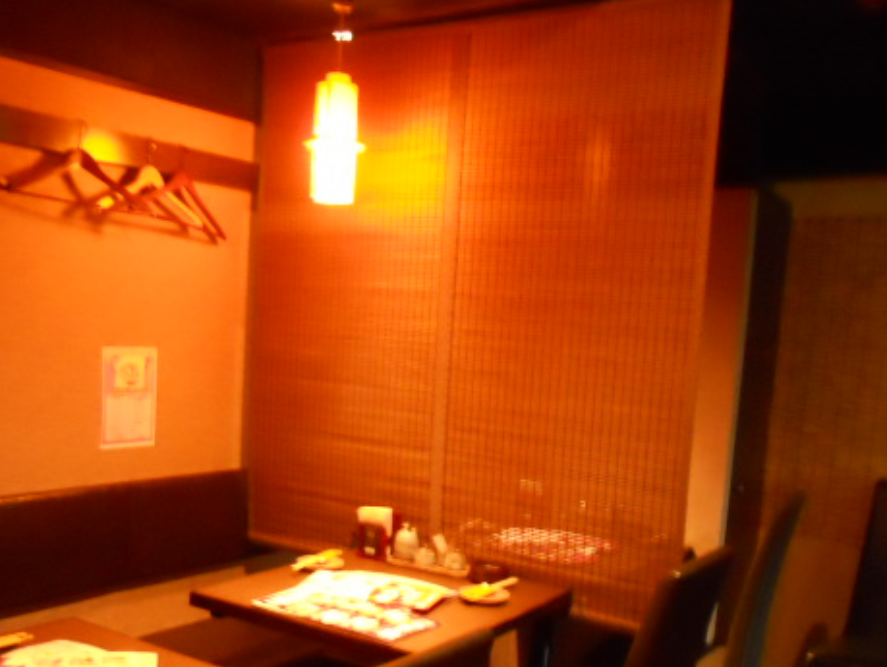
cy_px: 449
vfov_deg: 36.5
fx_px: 1000
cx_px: 311
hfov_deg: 47.2
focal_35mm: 39
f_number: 2.7
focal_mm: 5
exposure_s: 1/4
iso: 800
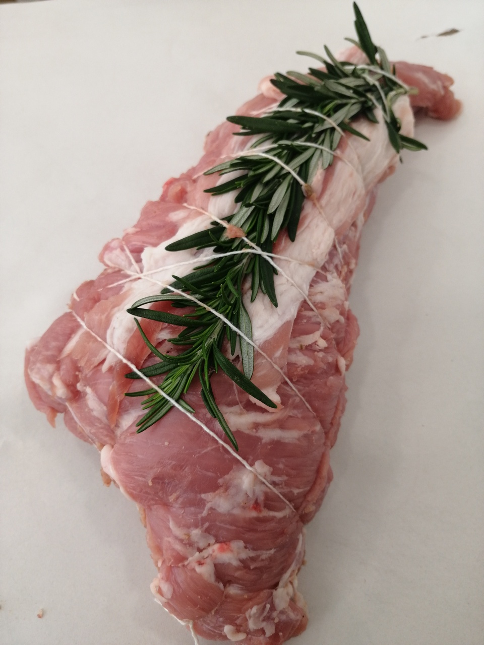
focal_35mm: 27
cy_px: 322
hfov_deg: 51.4
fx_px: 503
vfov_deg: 65.3
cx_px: 242
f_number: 1.8
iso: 64
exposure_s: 1/100
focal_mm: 3.95
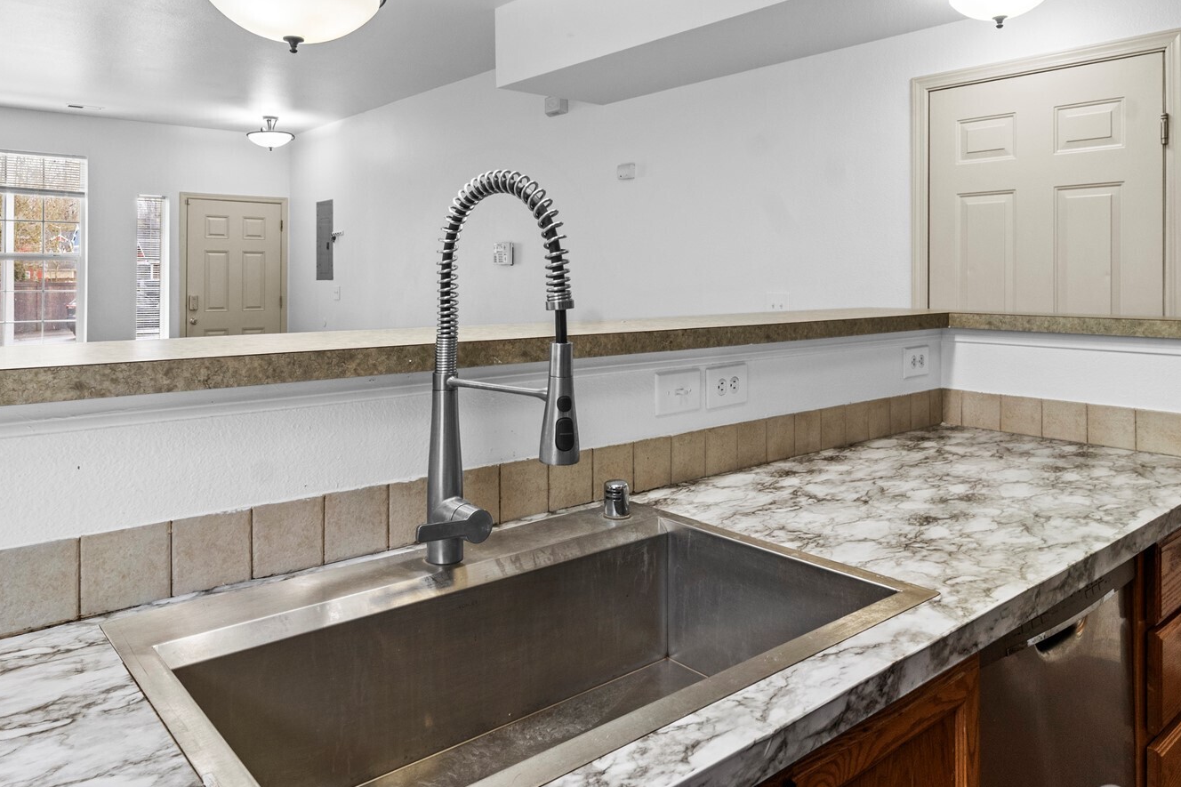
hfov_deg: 76.0
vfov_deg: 54.9
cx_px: 550
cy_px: 338
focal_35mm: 23
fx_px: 754
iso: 400
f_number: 9
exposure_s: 1/10
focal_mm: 12
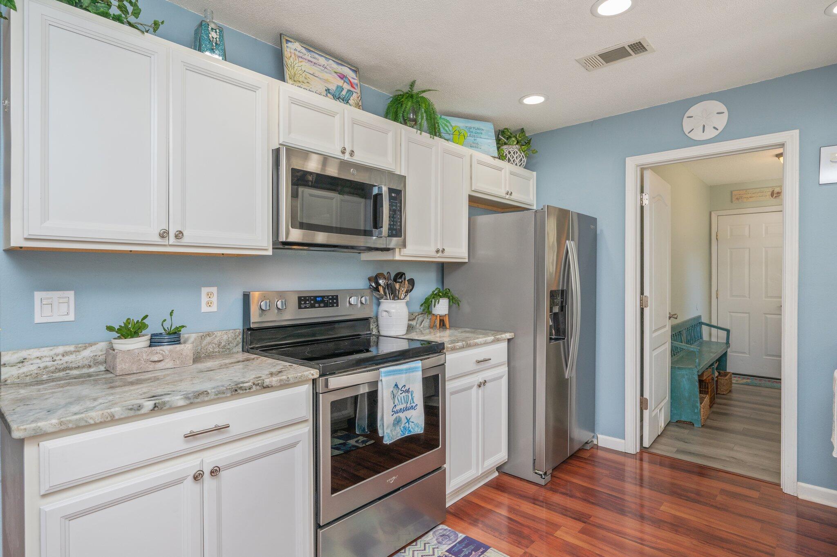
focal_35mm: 19
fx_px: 441
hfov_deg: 87.0
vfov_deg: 64.5
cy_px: 278
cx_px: 418
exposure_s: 1/30
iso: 320
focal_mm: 19
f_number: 9
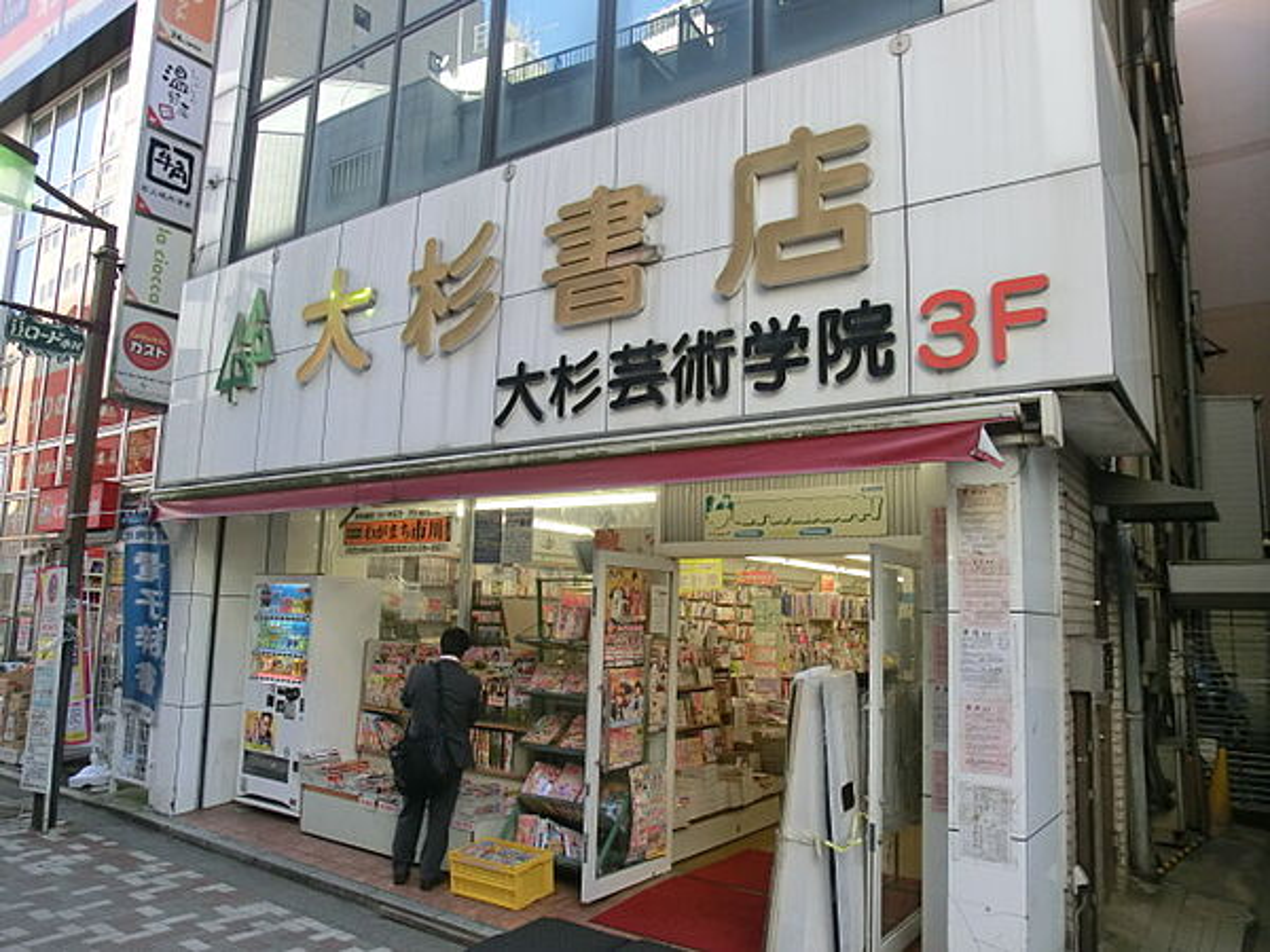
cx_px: 635
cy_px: 476
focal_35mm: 24
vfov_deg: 56.8
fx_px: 881
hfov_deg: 71.6
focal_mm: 4.24
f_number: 3
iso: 80
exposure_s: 1/125
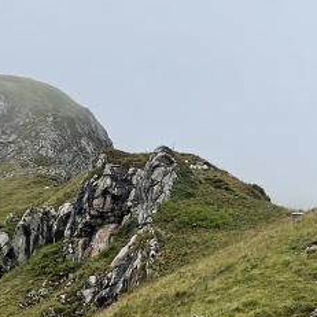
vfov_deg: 17.1
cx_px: 486
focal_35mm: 102
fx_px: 1057
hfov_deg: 15.6
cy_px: 134
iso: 50
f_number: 1.6
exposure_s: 1/3413
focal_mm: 5.1
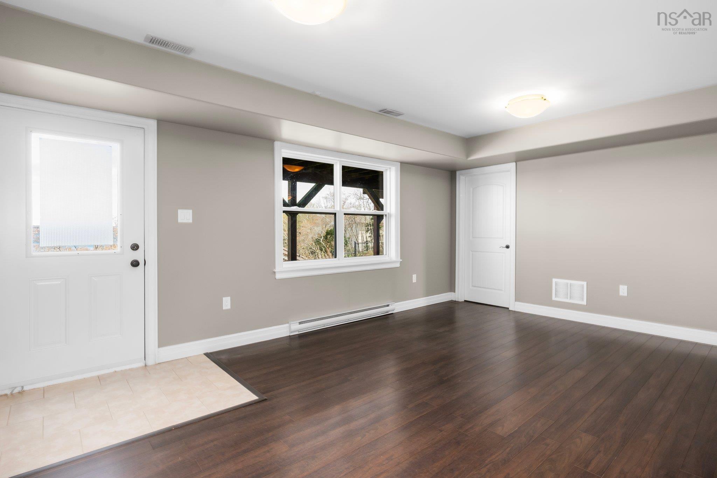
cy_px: 239
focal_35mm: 18
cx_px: 358
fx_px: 358
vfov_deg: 67.4
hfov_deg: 90.0
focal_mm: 12
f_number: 9
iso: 320
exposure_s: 1/80
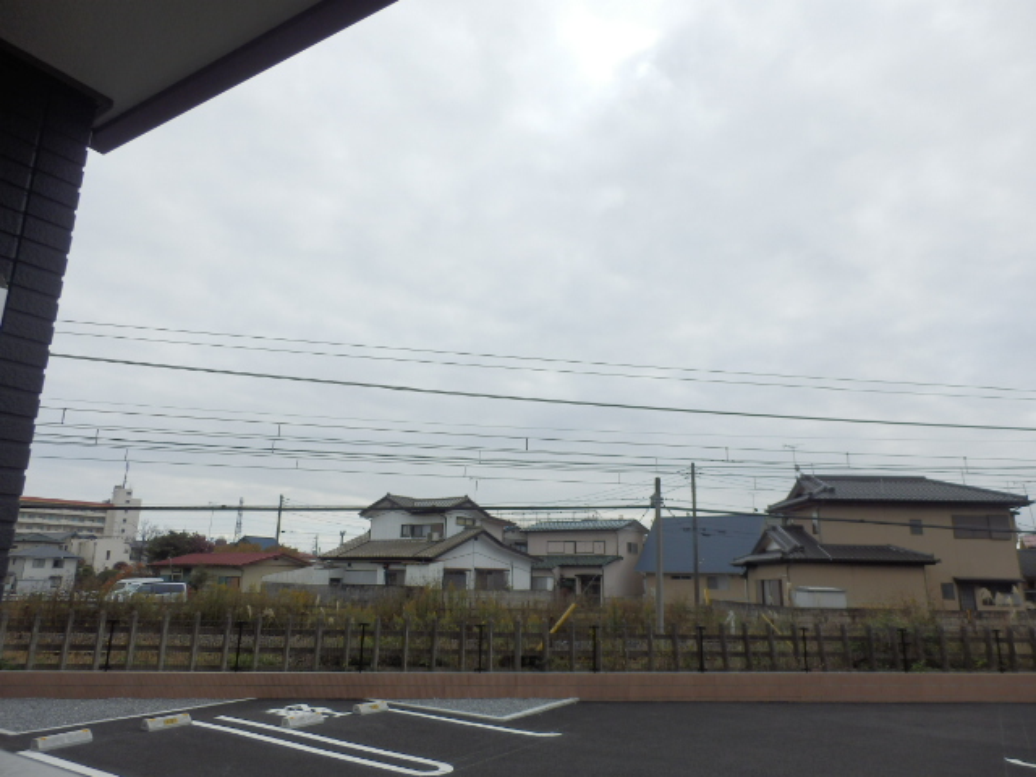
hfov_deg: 71.6
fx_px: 718
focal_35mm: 24
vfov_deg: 56.8
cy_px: 388
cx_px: 518
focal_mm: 4.2
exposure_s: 1/800
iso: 80
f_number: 3
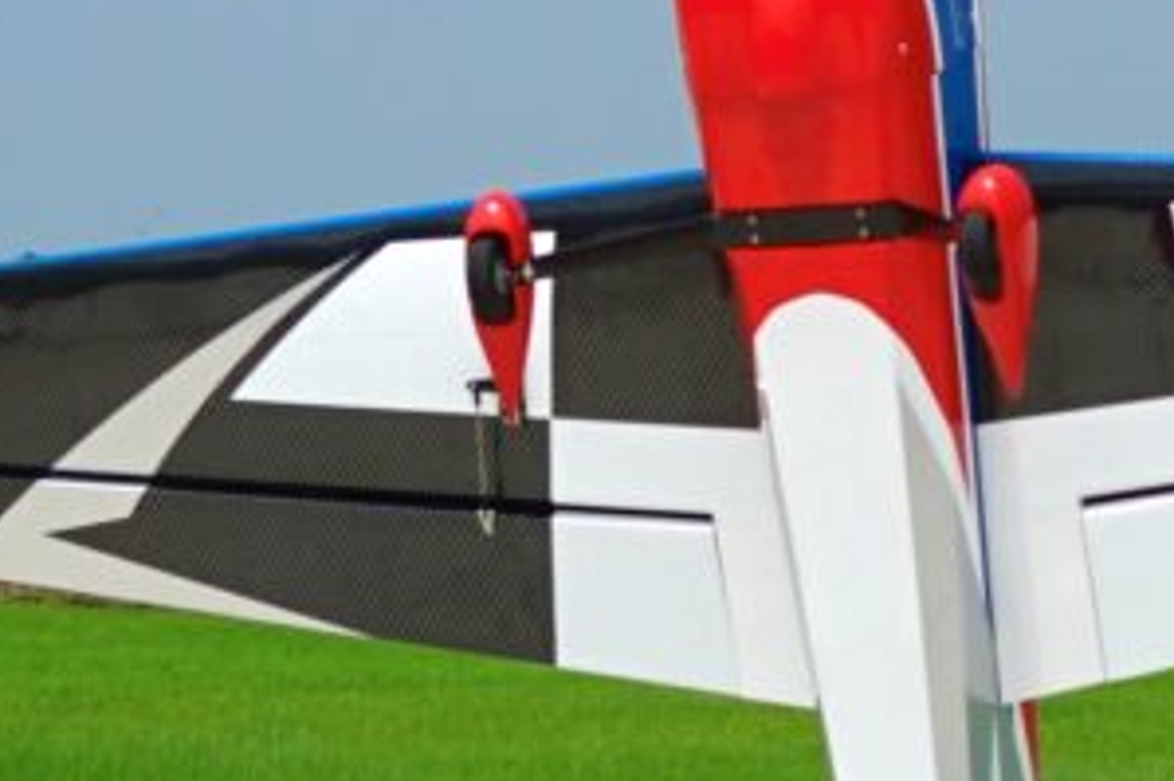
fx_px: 3911
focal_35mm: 120
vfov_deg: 11.4
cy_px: 661
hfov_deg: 16.9
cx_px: 978
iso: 100
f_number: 5
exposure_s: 1/2500
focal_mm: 35
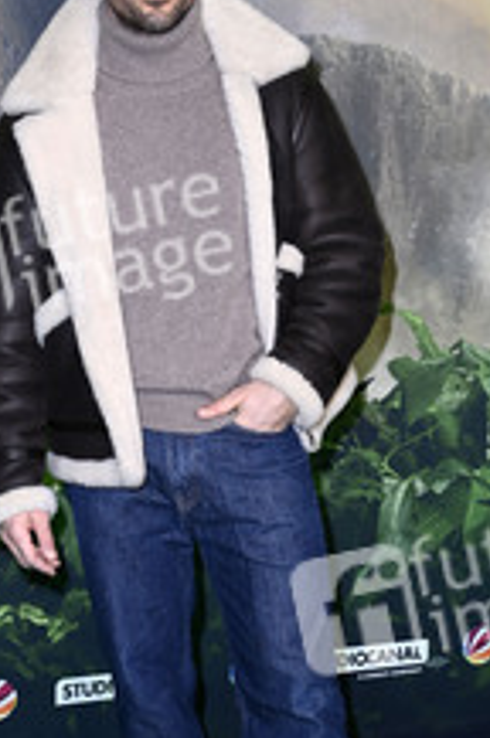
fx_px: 2191
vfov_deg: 19.1
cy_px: 425
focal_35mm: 107
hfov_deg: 12.7
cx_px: 157
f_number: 5
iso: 500
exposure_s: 1/250
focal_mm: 58
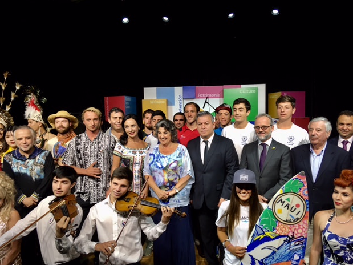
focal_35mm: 30
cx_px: 181
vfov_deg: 46.8
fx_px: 306
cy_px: 134
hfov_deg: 60.0
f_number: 2.2
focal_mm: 4.15
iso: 32
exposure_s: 1/30
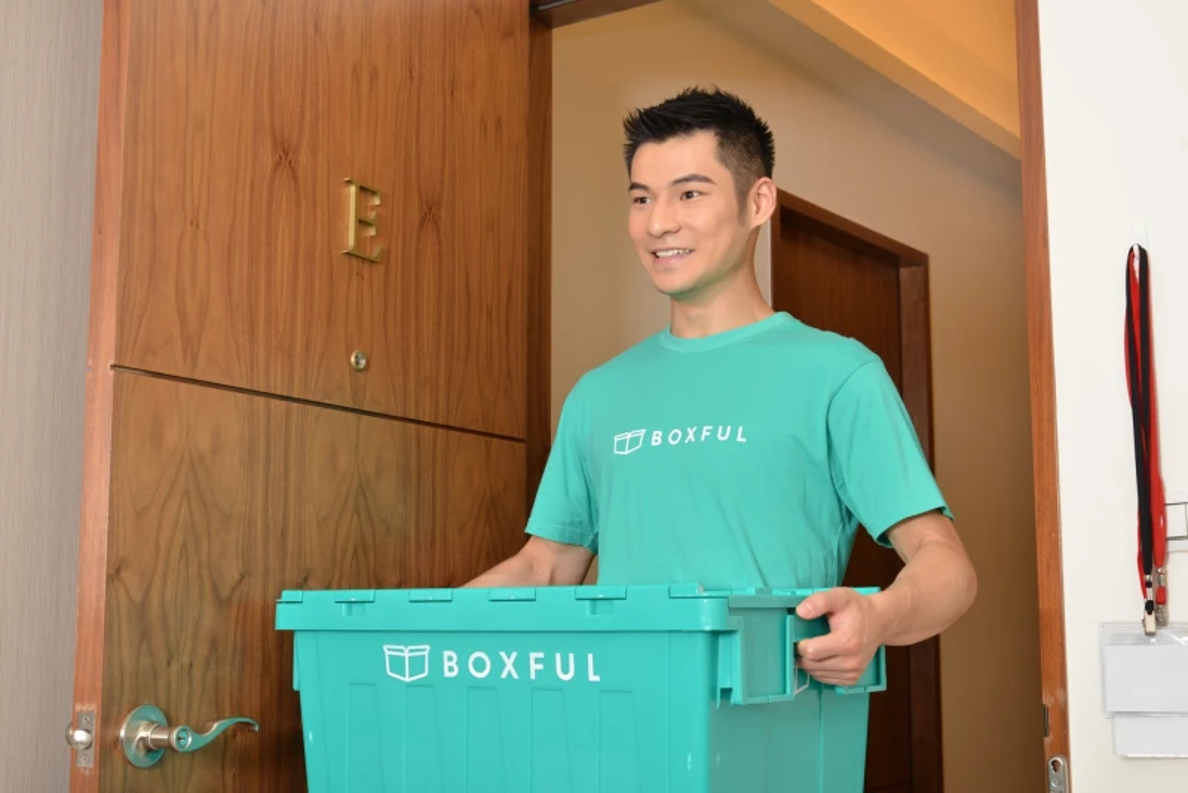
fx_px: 1584
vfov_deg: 28.1
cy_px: 396
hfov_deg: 41.1
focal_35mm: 48
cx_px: 594
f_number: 6.3
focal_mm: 48
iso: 200
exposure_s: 1/160
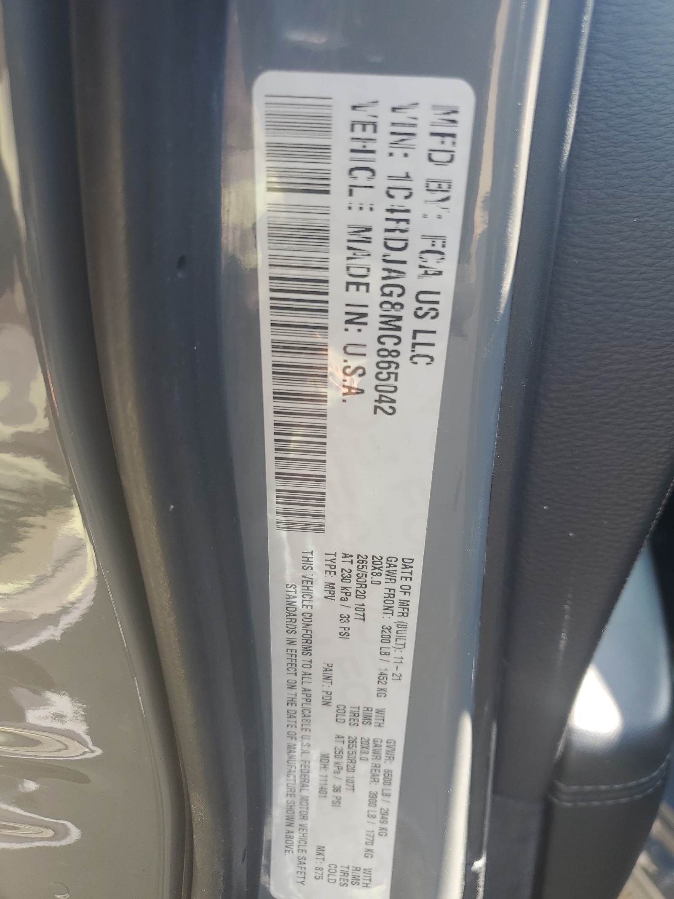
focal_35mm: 26
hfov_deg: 53.1
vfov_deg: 67.3
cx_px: 337
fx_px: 675
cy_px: 450
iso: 50
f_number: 1.5
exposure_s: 1/213
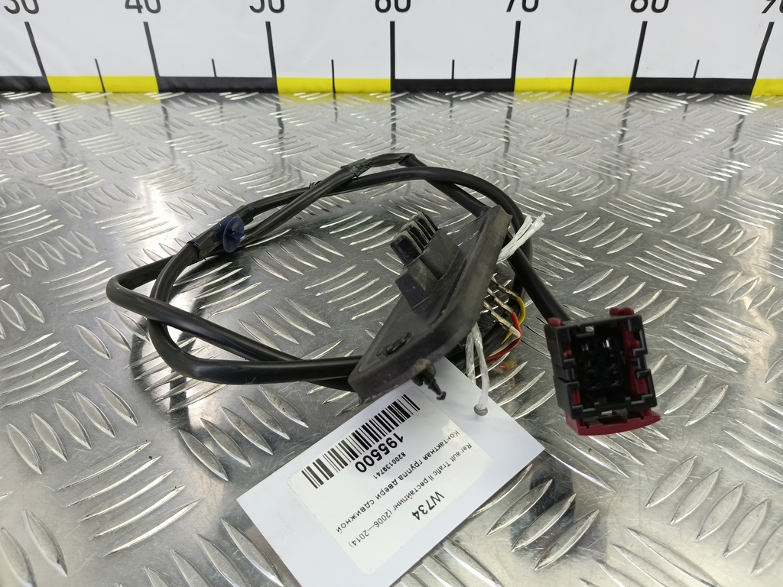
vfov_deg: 58.9
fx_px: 520
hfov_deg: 73.9
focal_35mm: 23
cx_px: 392
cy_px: 294
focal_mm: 4.11
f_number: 1.6
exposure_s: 1/50
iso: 137
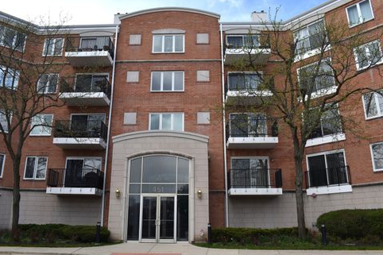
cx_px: 188
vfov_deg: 46.4
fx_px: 298
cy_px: 128
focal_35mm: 28
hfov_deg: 65.5
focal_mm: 18
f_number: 8
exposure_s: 1/250
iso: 110
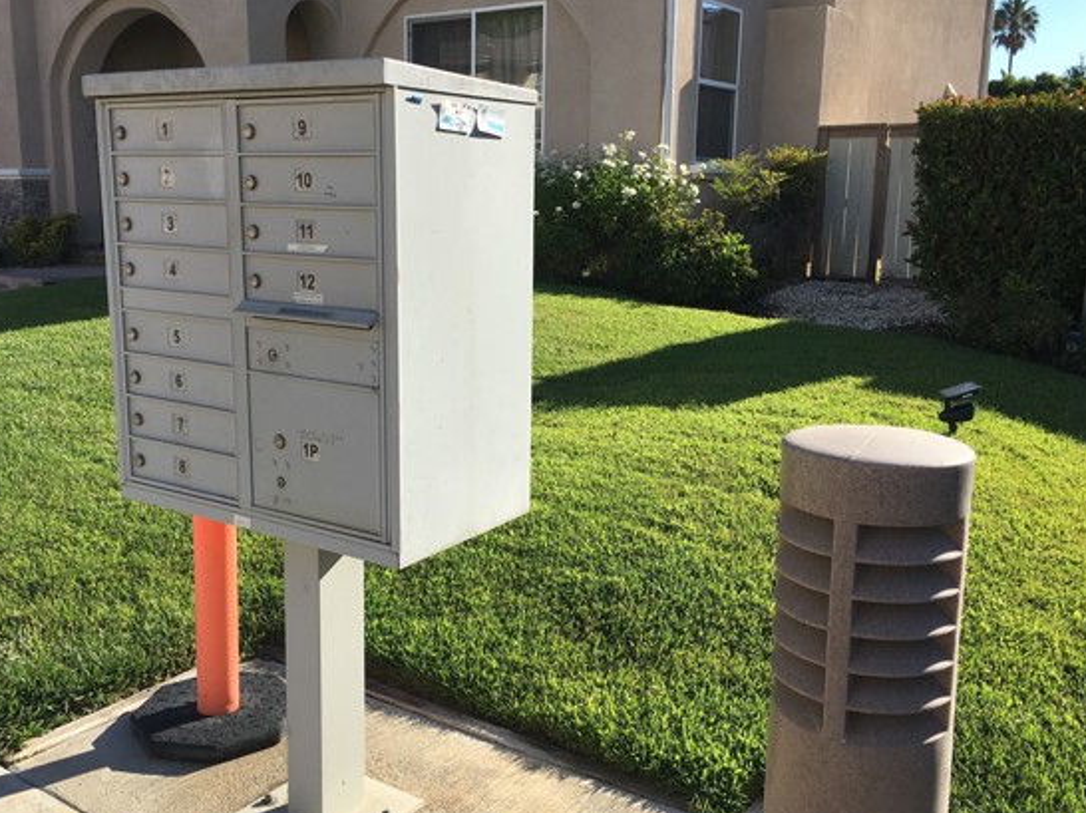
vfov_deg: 41.8
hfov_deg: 53.9
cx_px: 511
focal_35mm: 34
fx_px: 1066
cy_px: 398
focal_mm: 4.15
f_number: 2.2
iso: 25
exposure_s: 1/1083
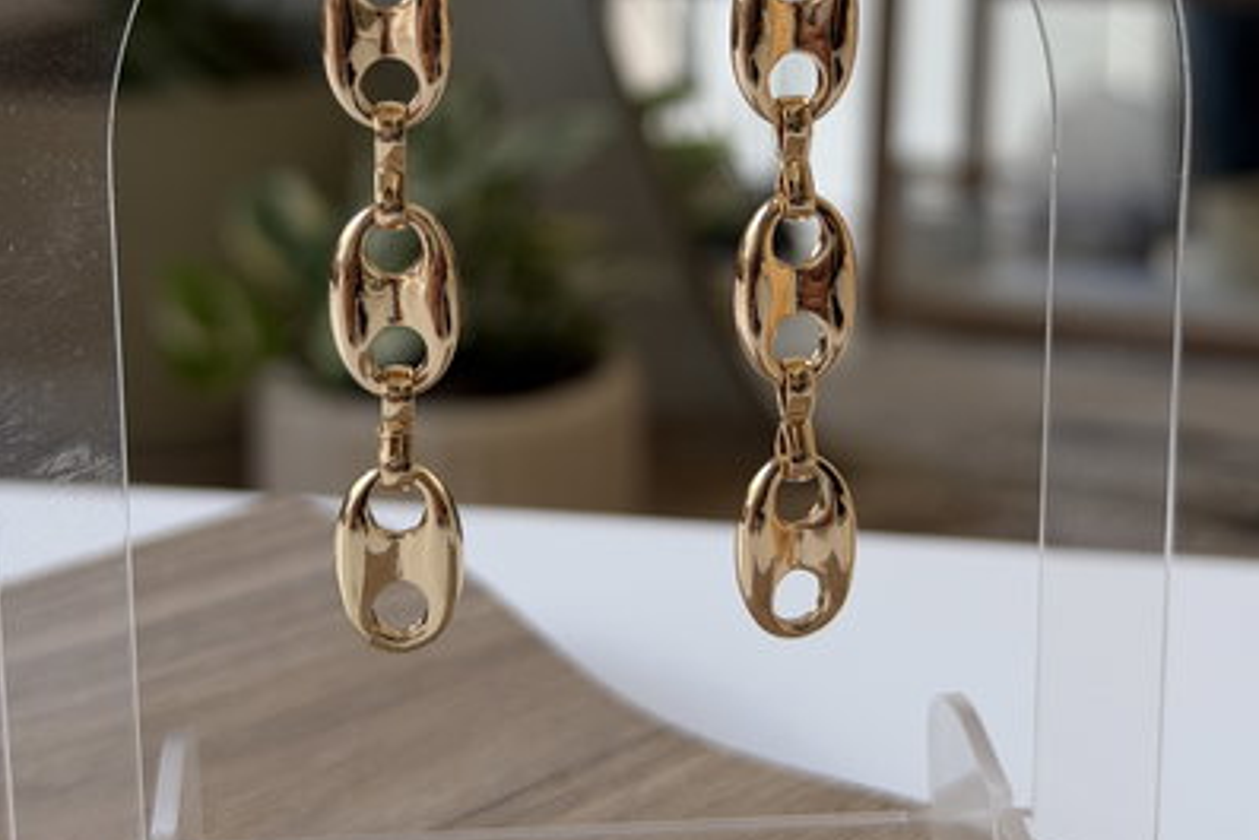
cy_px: 30
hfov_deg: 30.1
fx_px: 2344
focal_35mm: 67
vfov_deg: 19.8
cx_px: 631
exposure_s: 1/121
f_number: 1.78
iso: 50
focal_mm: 6.76
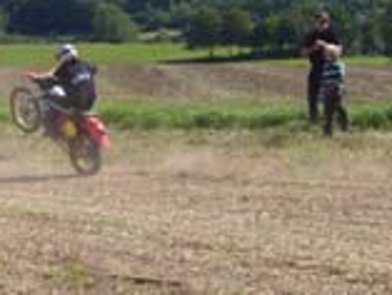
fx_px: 1439
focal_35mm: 127
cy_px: 110
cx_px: -50
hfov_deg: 15.1
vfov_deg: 11.7
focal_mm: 8.3
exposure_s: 1/320
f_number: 6.7
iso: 100
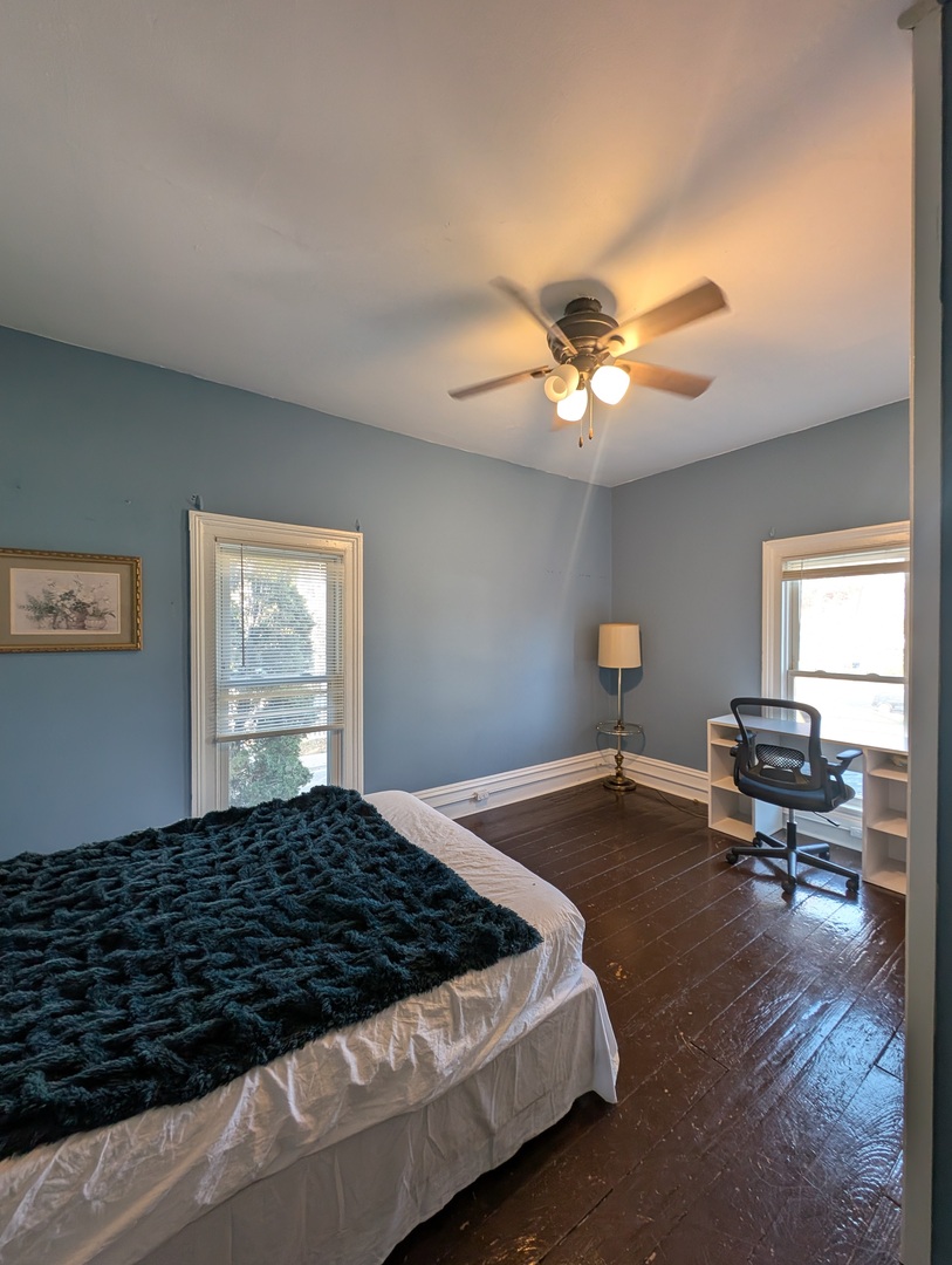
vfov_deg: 110.5
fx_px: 439
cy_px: 632
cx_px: 476
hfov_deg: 94.6
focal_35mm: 12
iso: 146
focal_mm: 2.23
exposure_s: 1/60
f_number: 1.95
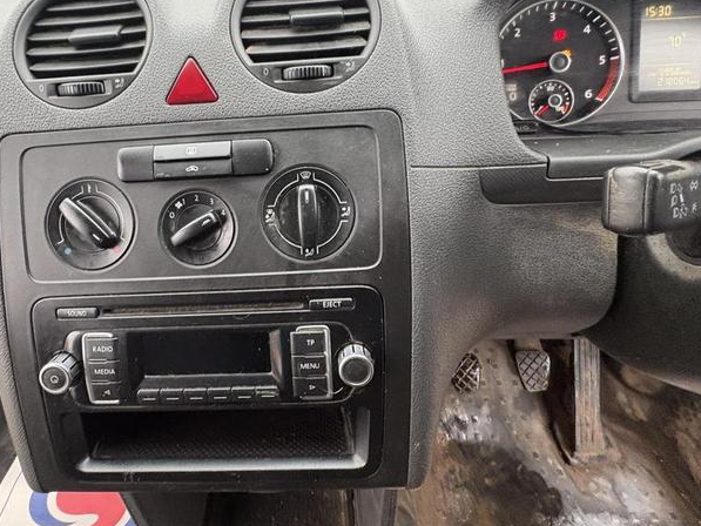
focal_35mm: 21
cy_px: 190
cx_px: 289
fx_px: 425
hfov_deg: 78.3
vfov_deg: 62.4
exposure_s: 1/60
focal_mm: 2.22
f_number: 2.2
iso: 500
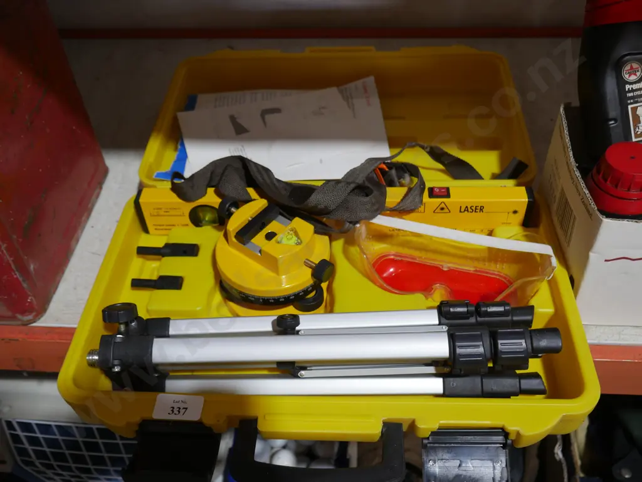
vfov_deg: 41.8
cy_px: 241
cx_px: 321
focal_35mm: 34
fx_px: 631
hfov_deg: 53.9
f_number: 4
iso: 320
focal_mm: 17
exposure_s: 1/60
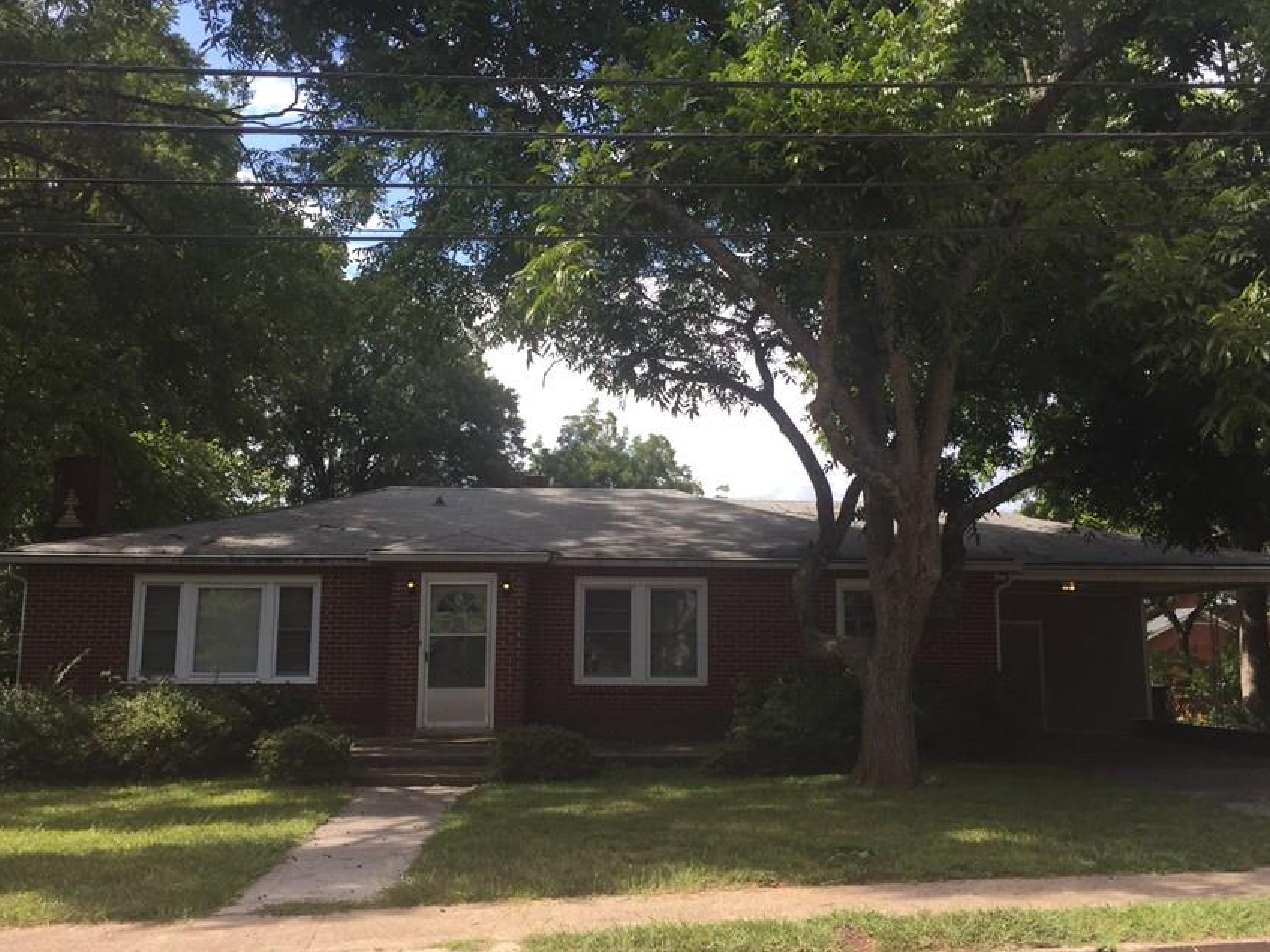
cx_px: 616
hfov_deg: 52.6
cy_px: 451
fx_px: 1284
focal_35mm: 35
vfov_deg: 40.7
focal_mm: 4.15
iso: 32
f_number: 2.2
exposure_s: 1/682
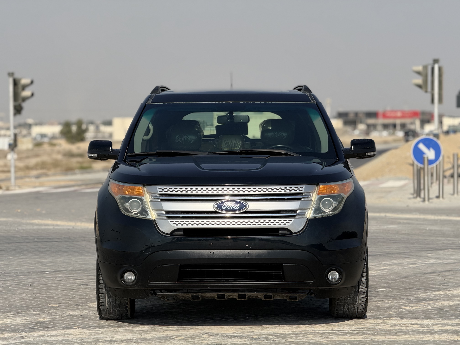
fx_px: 1595
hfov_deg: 16.4
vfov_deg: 12.3
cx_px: 230
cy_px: 172
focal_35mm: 120
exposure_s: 1/2024
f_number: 2.8
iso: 50
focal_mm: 15.66
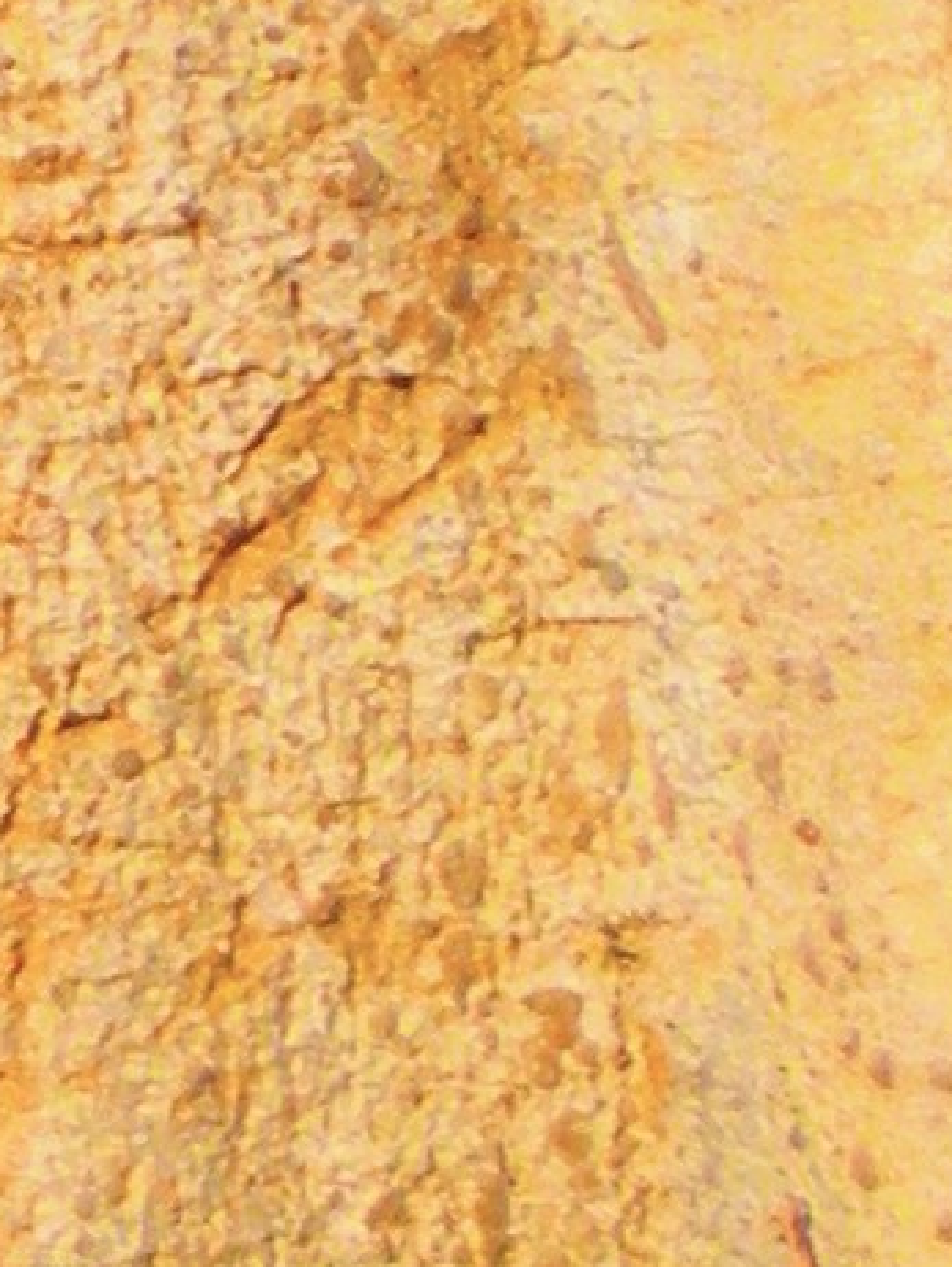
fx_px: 10404
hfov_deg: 5.2
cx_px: -395
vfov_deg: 6.9
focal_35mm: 284
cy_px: 1253
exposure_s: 1/366
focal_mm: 6.3
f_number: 3.5
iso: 64
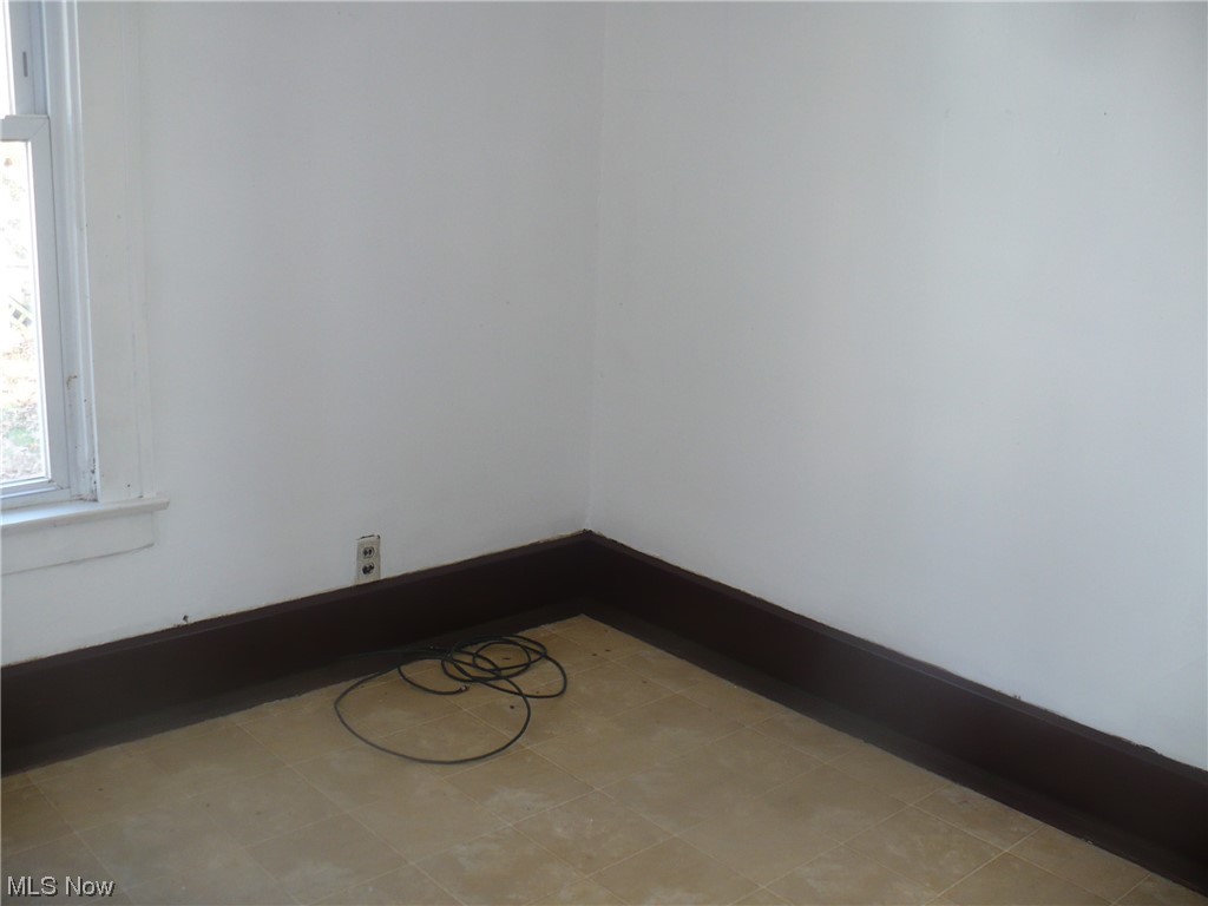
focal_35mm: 37
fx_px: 1291
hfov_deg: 50.1
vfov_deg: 38.7
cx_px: 604
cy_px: 453
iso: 100
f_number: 2.8
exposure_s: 1/30
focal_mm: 6.1
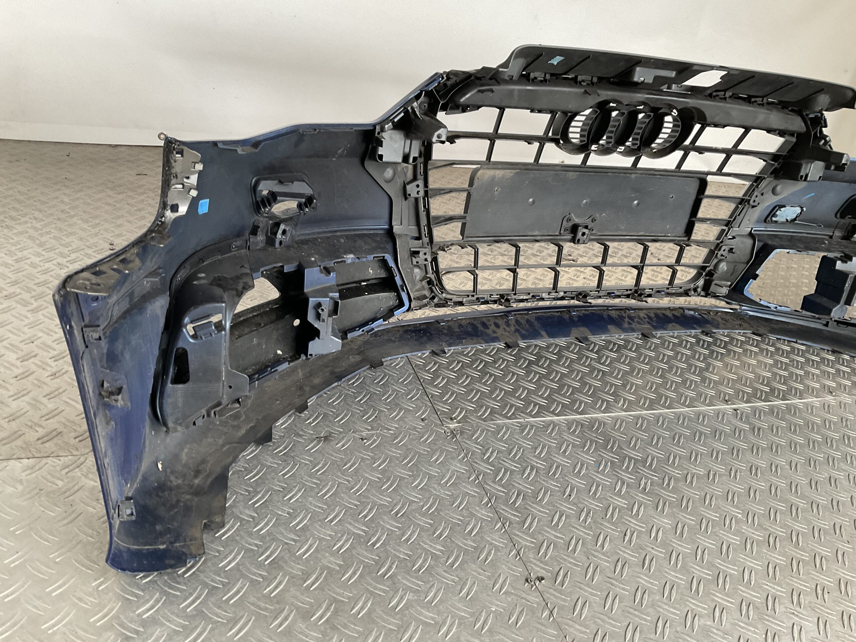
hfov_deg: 61.7
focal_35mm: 29
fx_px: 717
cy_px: 321
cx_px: 428
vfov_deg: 48.2
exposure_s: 1/60
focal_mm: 3
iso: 80
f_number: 1.8
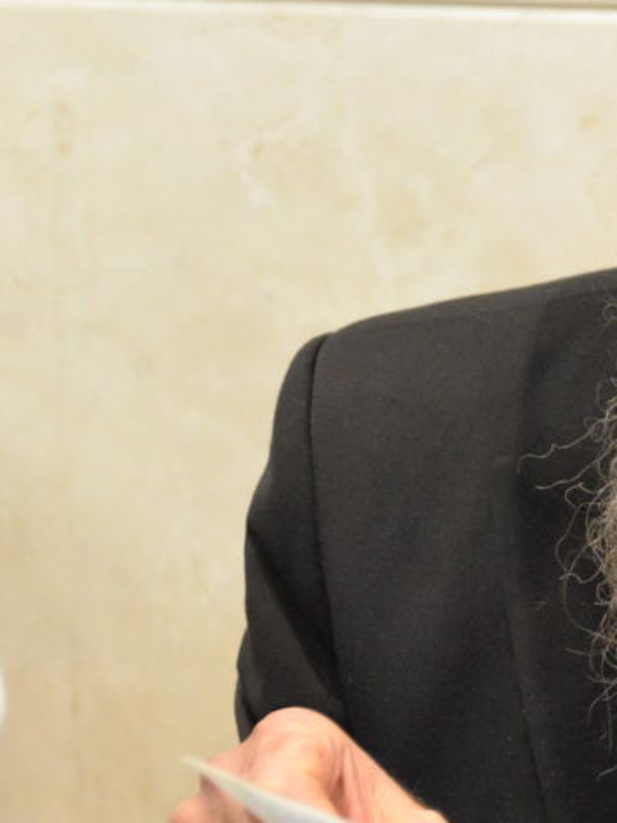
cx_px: 931
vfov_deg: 9.0
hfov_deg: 6.6
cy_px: 301
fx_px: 5255
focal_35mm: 221
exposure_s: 1/250
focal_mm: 78
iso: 6400
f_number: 5
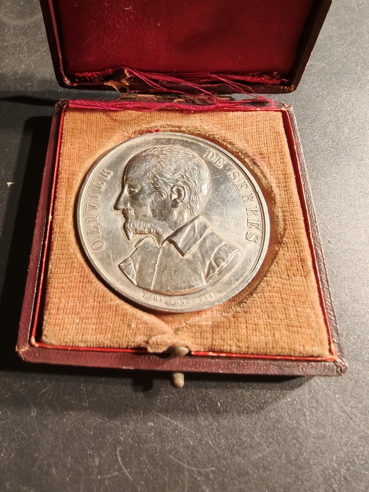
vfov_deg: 73.9
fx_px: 327
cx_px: 184
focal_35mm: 23
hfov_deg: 58.9
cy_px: 246
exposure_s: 1/50
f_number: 2
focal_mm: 2.32
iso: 160
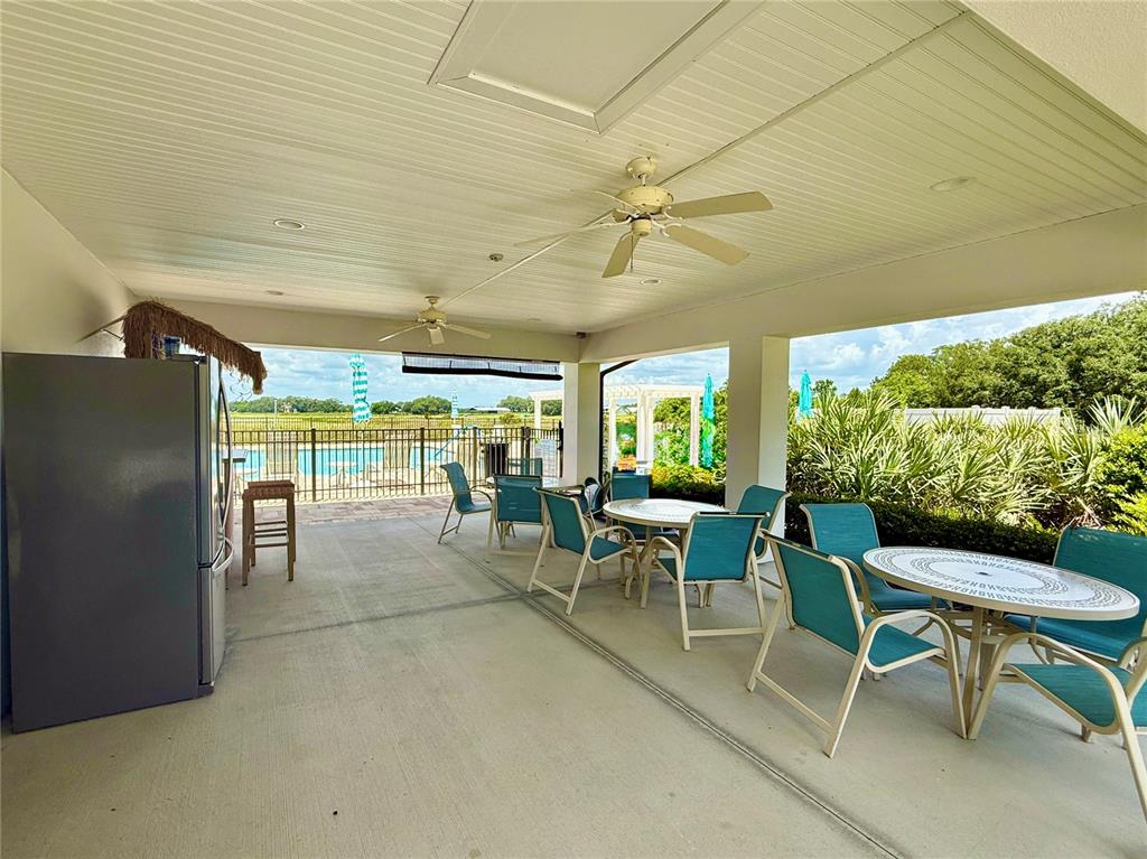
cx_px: 574
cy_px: 430
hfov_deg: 102.1
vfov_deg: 85.6
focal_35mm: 14
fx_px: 464
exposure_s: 1/1017
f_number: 2.2
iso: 50
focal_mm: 2.22
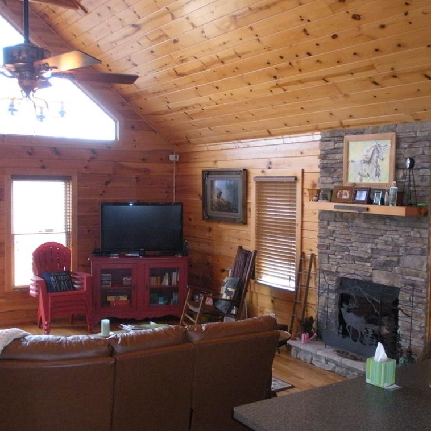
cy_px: 217
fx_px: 606
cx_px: 252
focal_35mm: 43
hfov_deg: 39.0
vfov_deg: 39.2
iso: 448
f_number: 3.5
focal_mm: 6.3
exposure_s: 1/30
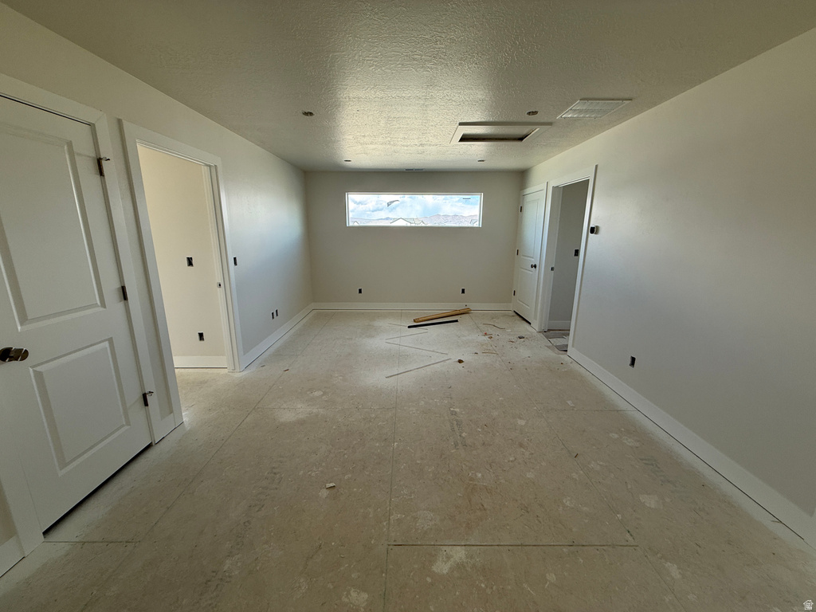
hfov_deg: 102.1
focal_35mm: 14
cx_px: 408
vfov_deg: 85.7
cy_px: 306
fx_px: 330
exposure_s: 1/120
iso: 64
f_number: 2.2
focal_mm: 2.22
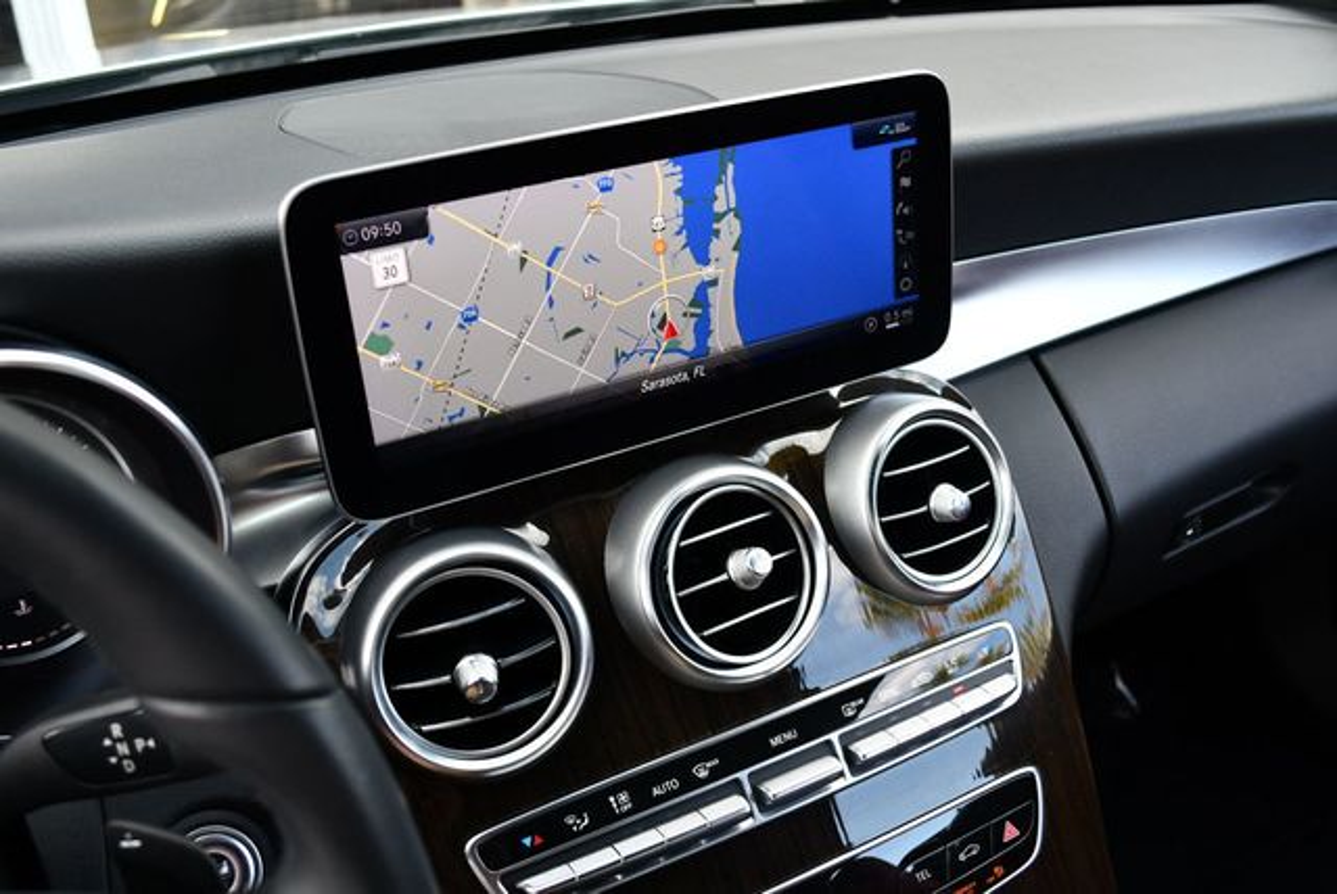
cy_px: 447
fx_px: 1338
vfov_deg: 36.9
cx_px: 668
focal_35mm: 36
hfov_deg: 53.1
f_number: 3.5
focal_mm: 18
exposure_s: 1/250
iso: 450
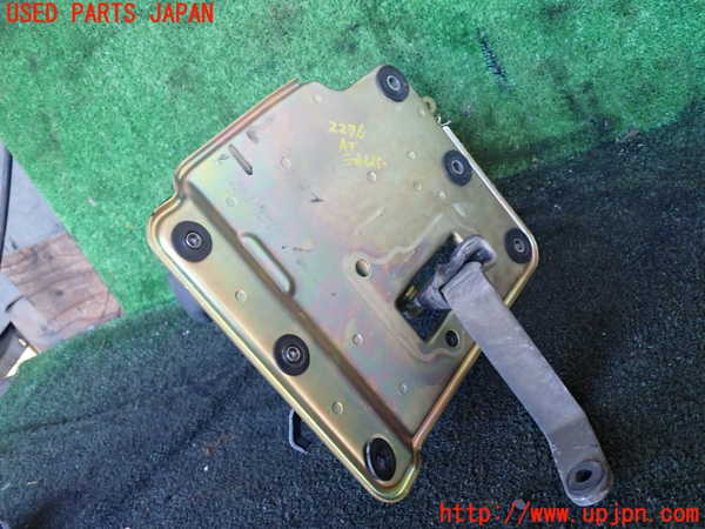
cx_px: 352
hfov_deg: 60.0
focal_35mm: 30
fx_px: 611
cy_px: 264
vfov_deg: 46.8
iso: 200
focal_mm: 5.4
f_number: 2.3
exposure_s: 1/30
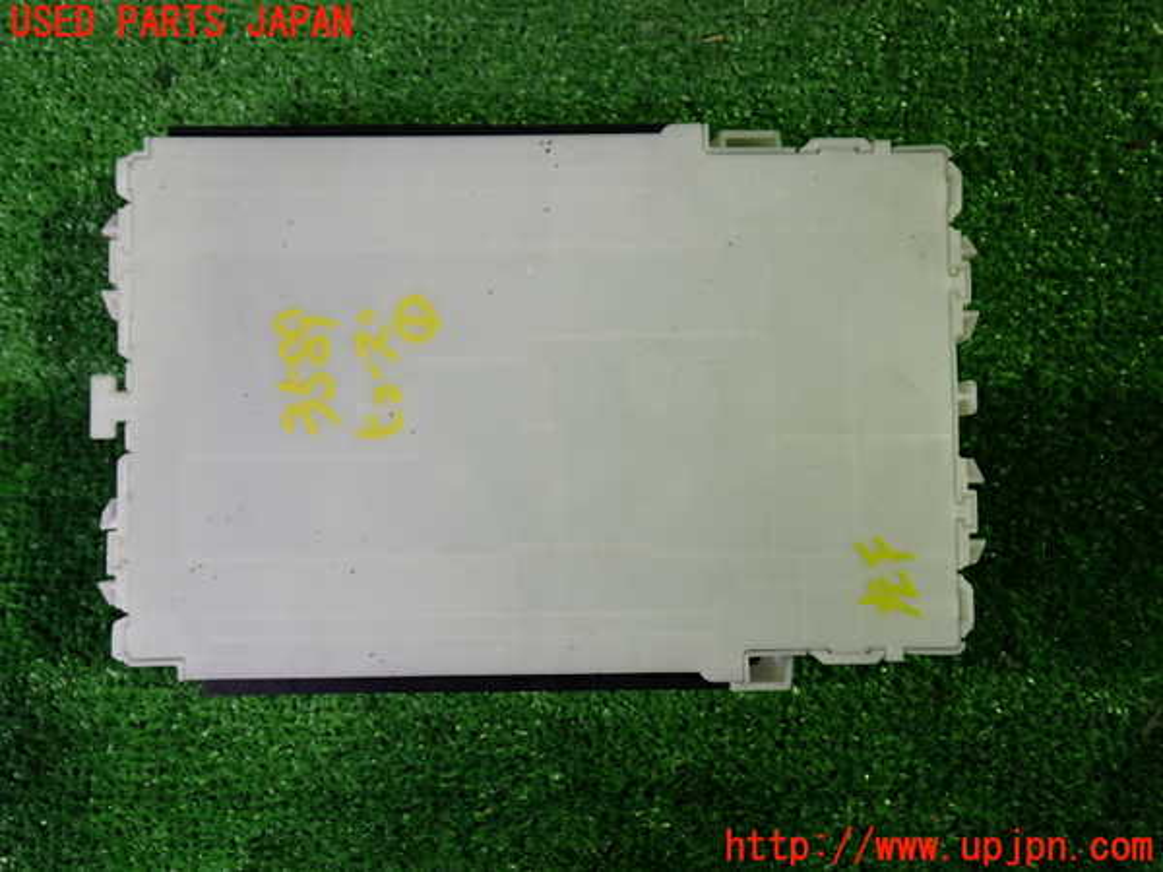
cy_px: 436
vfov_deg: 44.2
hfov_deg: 56.8
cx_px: 582
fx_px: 1075
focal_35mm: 32
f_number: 2.4
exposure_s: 1/30
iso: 200
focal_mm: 5.79
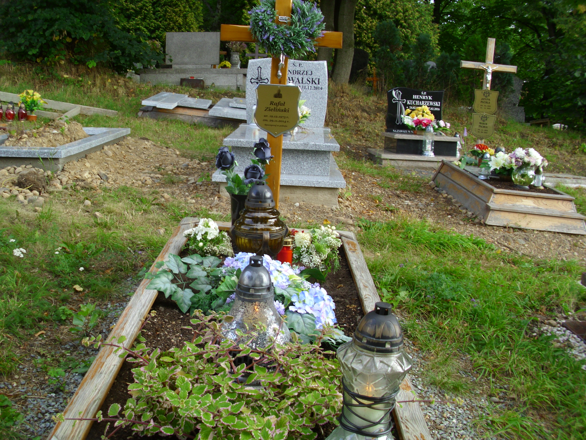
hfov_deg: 52.6
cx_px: 293
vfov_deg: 40.7
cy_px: 220
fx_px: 593
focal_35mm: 35
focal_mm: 6.2
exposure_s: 1/107
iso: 50
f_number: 3
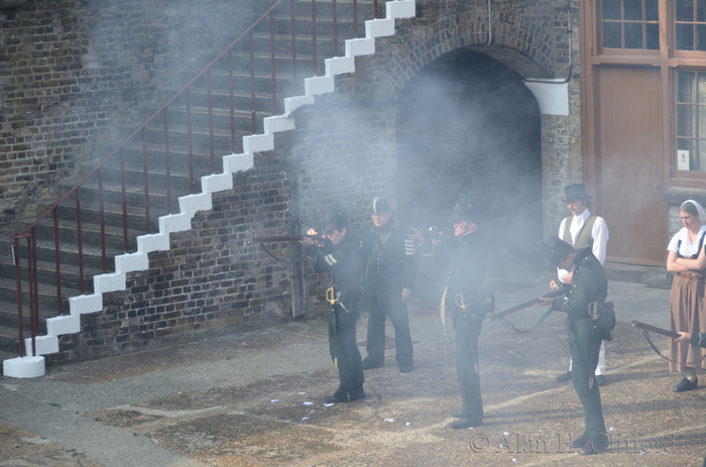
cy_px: 234
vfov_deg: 9.6
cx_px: 353
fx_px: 2788
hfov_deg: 14.4
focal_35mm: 142
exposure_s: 1/250
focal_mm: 95
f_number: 5.3
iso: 100
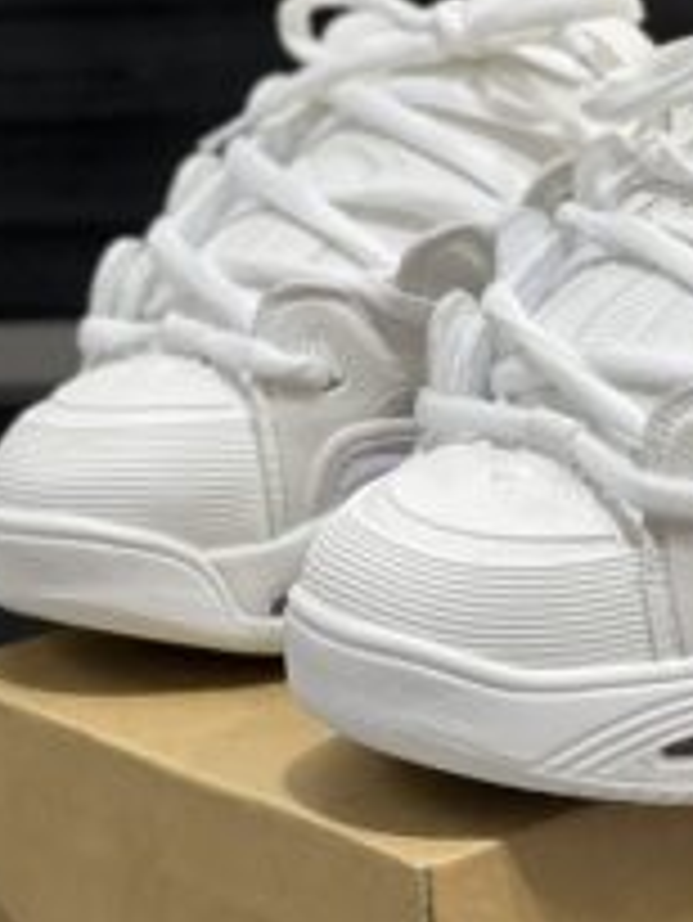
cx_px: 626
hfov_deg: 9.1
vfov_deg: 12.2
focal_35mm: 162
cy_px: 535
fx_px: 4320
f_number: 2.8
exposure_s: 1/60
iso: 125
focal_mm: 9
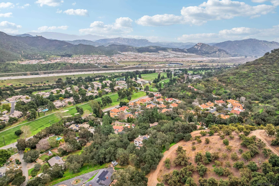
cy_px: 93
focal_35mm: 22
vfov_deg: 57.2
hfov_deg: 78.6
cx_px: 140
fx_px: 170
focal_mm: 8.4
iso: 100
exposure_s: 1/180
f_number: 2.8
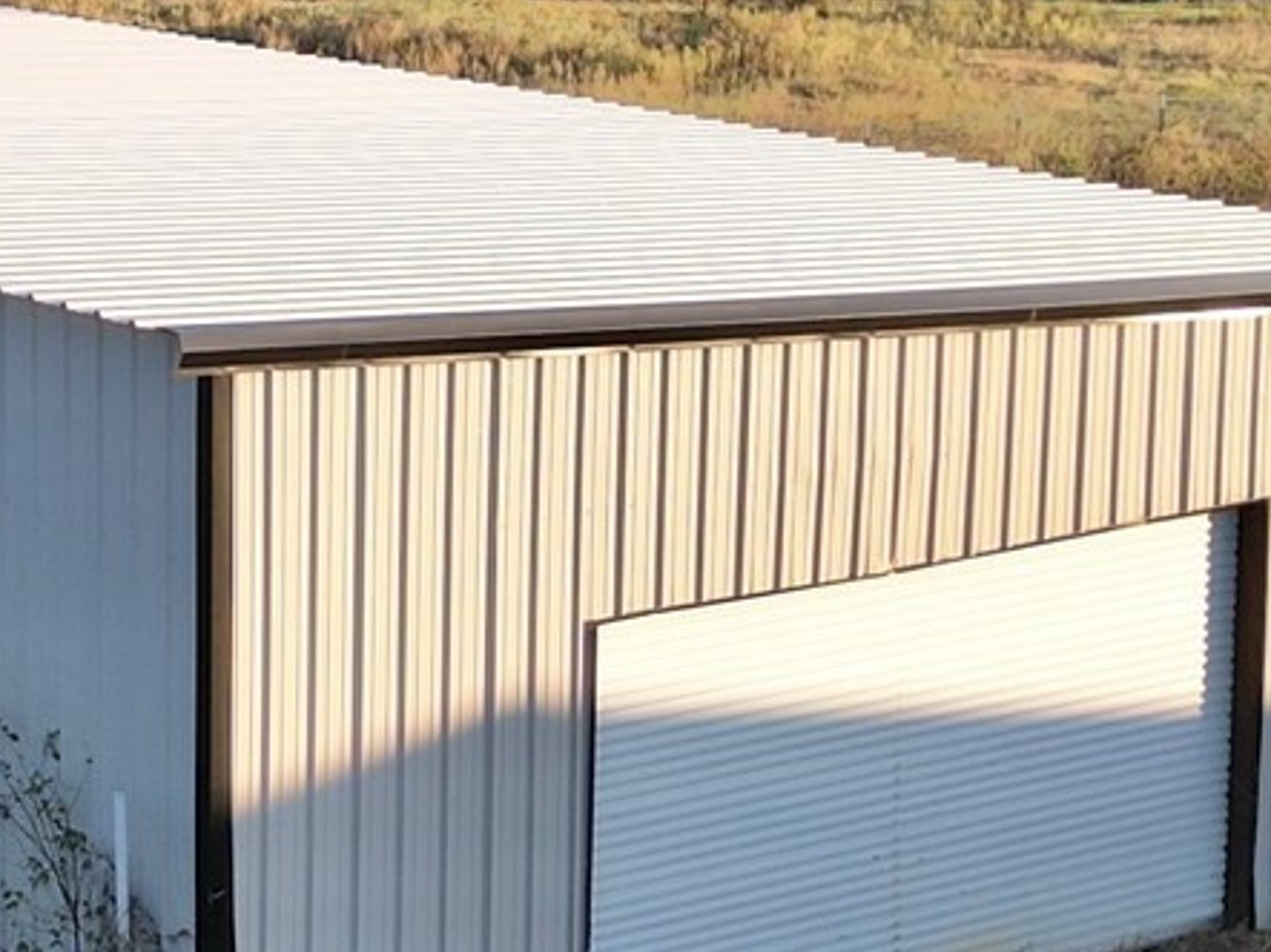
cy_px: 23
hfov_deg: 17.2
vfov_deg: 13.2
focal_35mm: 111
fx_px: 4074
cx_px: -123
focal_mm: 6.72
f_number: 1.7
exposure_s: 1/800
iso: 100
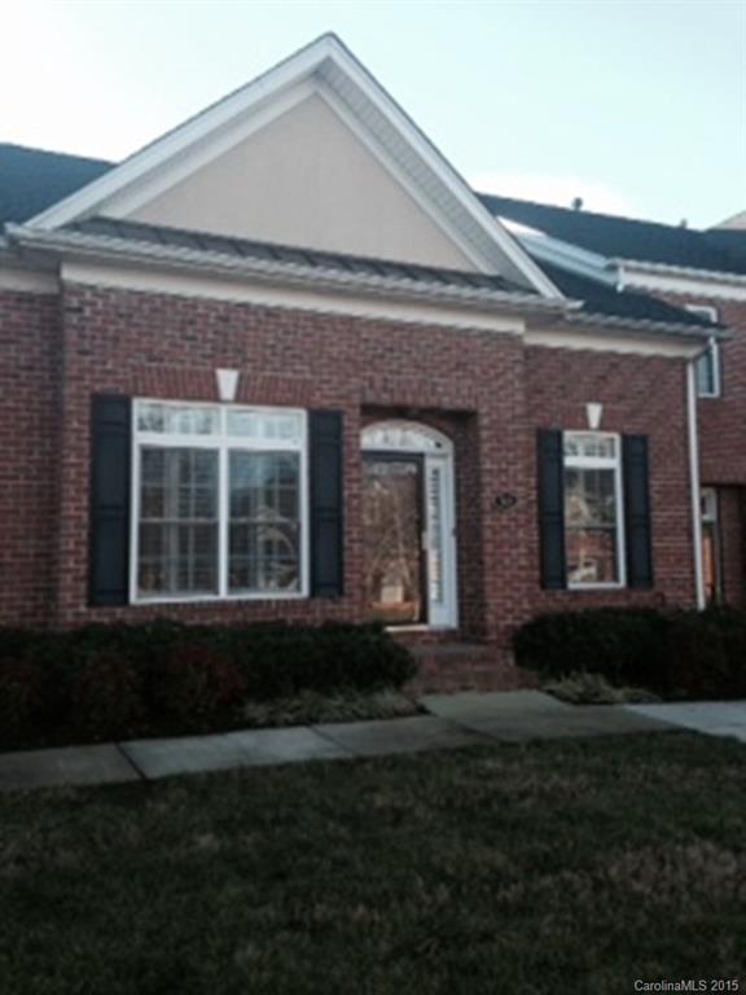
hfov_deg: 42.9
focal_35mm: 33
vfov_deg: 55.4
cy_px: 498
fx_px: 948
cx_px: 373
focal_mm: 4.12
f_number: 2.4
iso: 50
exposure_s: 1/244
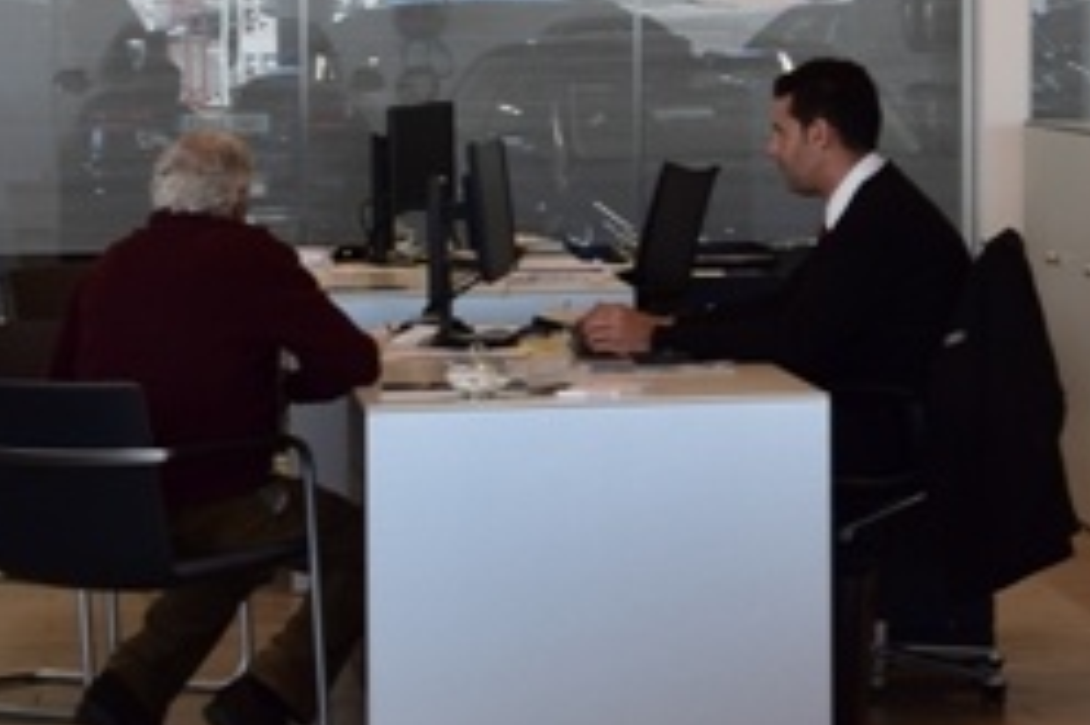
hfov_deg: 13.3
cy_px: 4
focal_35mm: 149
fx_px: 4508
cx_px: 1387
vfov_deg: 9.1
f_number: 8
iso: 400
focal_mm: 38
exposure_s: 1/80
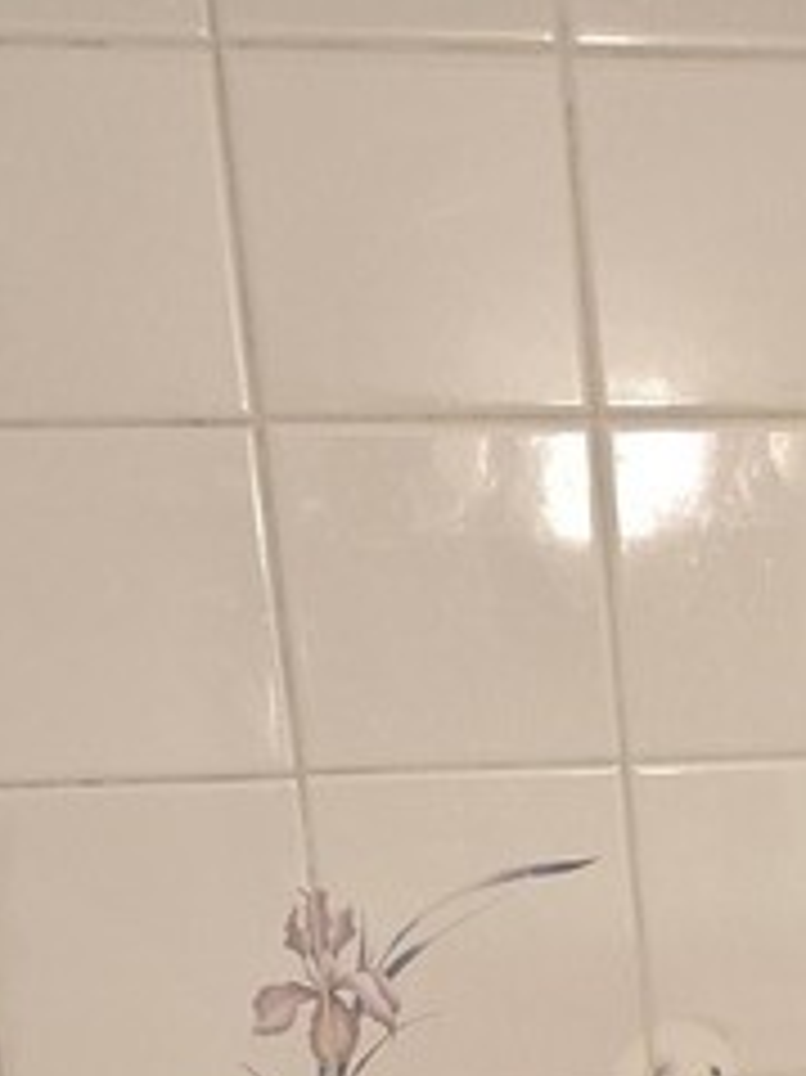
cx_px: 1063
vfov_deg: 16.4
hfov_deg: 13.7
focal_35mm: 104
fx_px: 3232
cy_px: 1837
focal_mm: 6.3
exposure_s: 1/120
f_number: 1.7
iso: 320
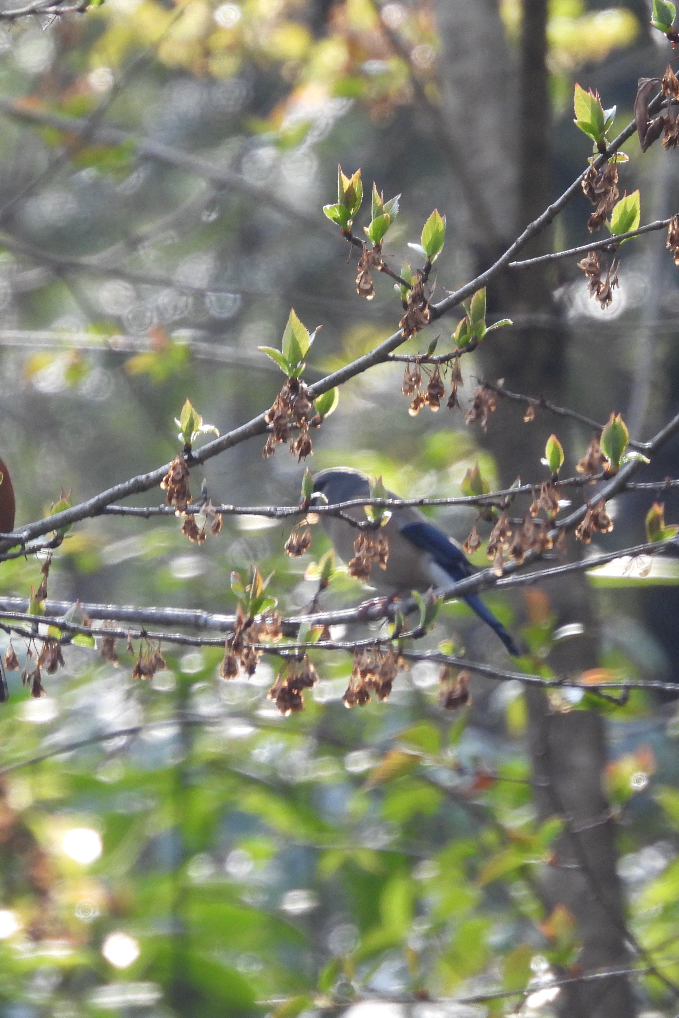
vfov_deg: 1.5
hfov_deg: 1.0
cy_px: 509
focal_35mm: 1388
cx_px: 233
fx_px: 39266
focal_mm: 178
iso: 320
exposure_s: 1/250
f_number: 5.6
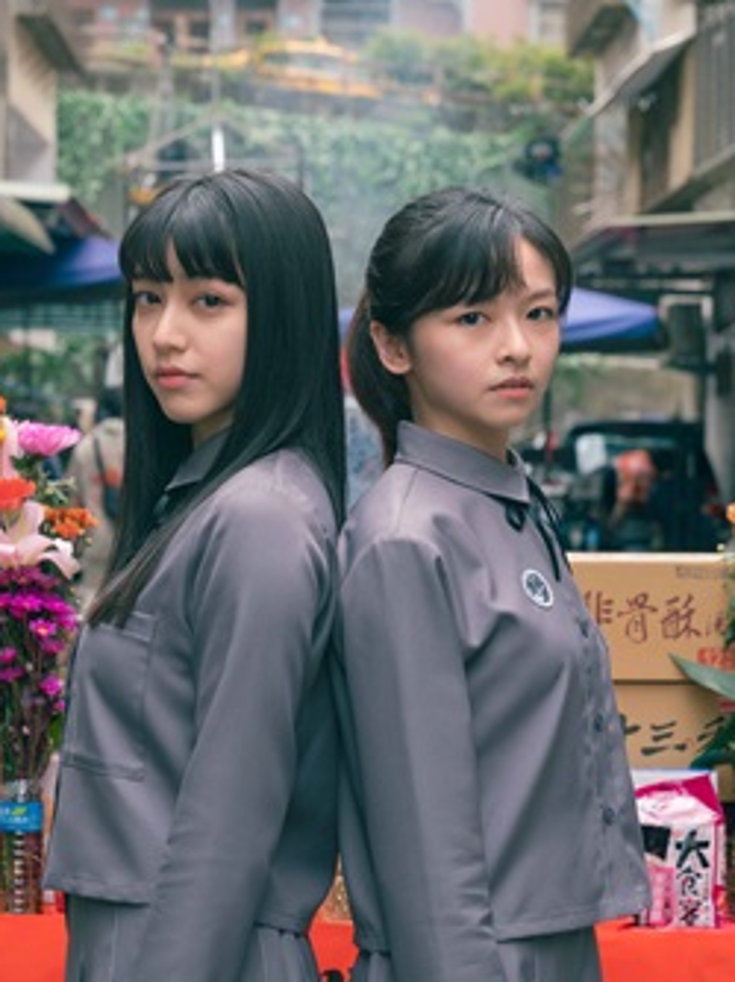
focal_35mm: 121
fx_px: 3430
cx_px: 347
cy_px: 567
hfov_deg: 12.2
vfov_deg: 16.3
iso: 200
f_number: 5.6
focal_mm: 70
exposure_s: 1/200
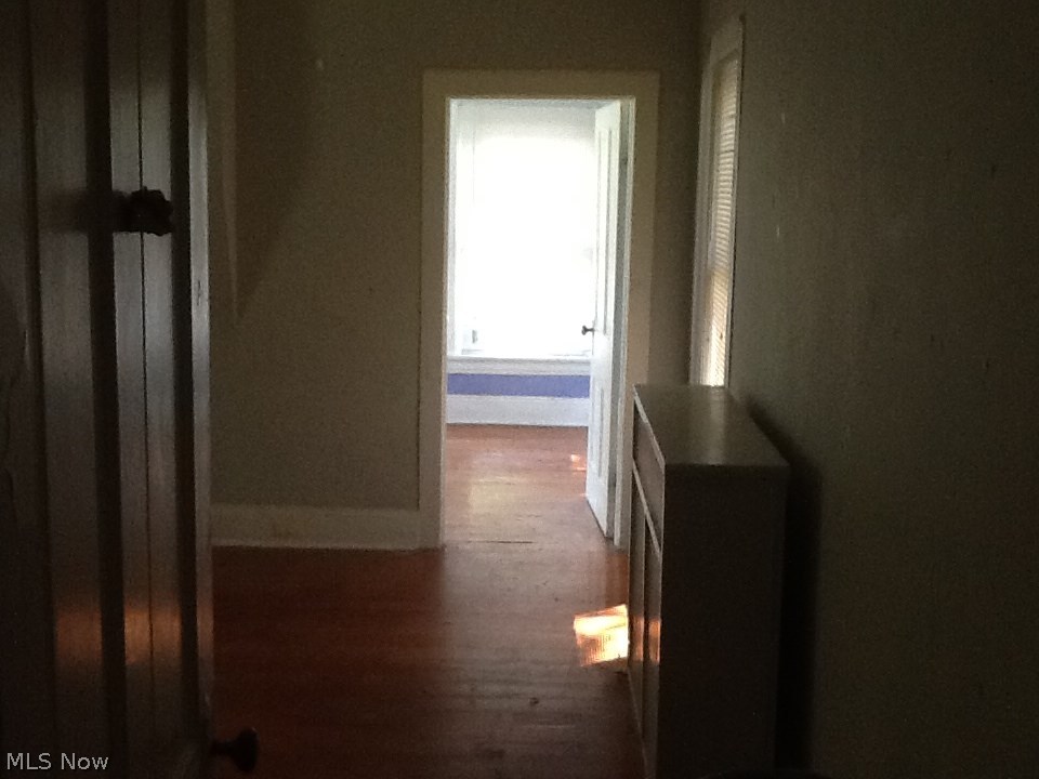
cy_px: 390
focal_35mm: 44
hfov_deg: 42.9
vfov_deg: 32.9
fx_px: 1321
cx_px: 520
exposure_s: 1/33
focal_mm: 2.03
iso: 160
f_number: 2.4
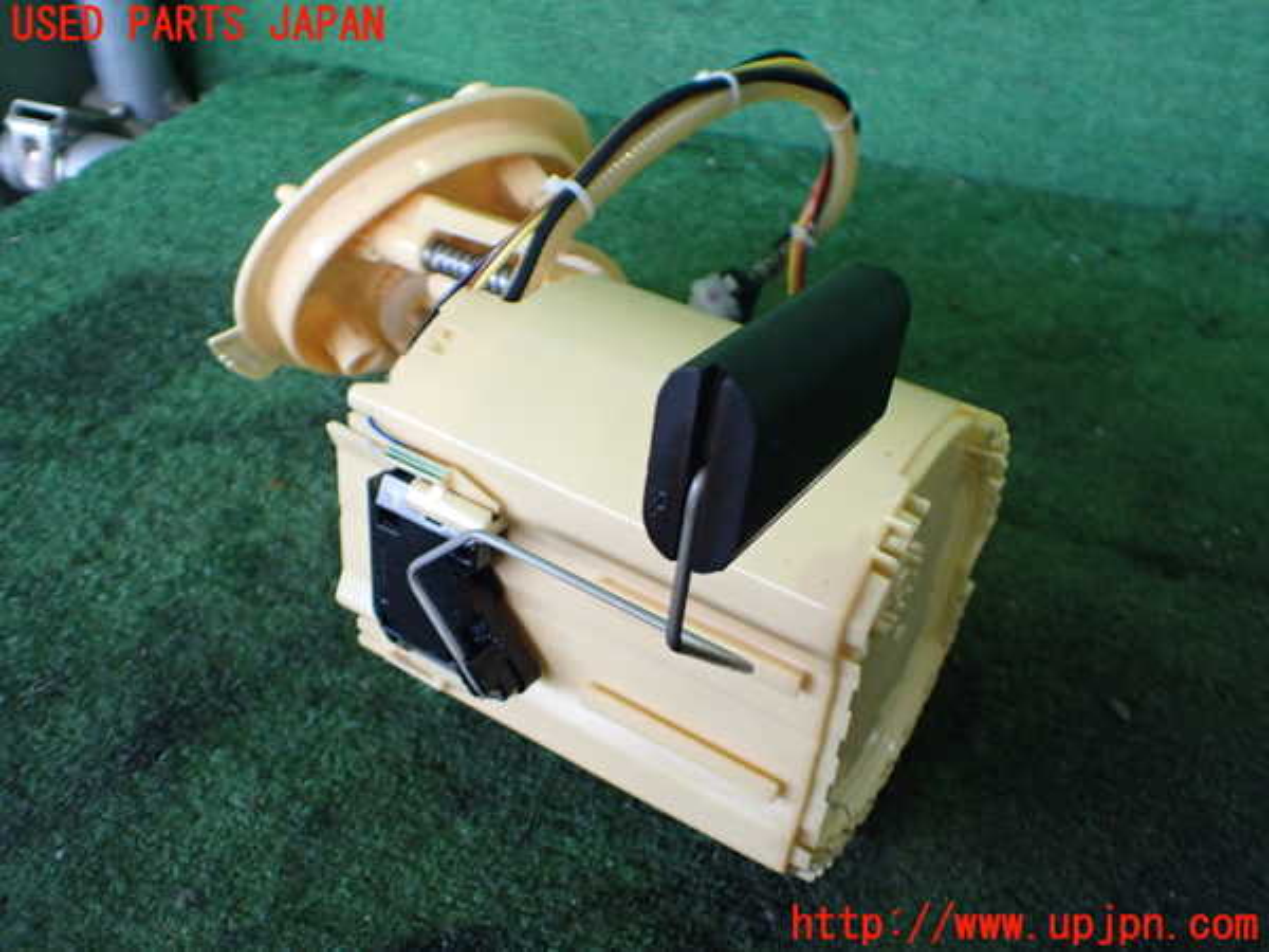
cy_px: 476
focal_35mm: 30
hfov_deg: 60.0
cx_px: 634
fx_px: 1100
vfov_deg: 46.8
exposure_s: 1/125
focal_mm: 5.4
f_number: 2.3
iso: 500
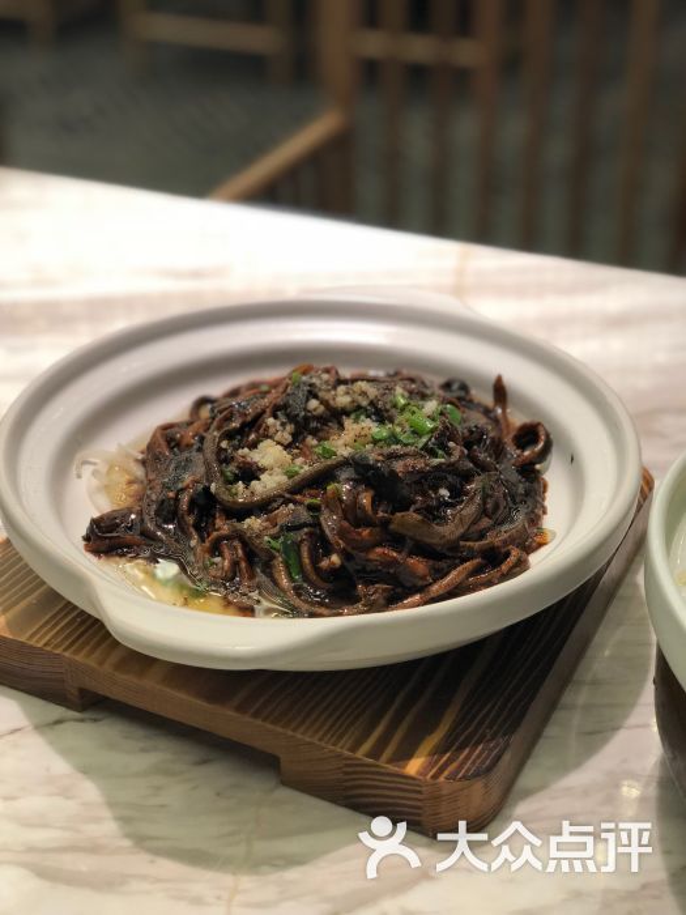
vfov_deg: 36.8
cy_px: 458
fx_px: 1374
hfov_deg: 28.0
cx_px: 343
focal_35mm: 52
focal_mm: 6
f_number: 2.4
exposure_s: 1/50
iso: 80
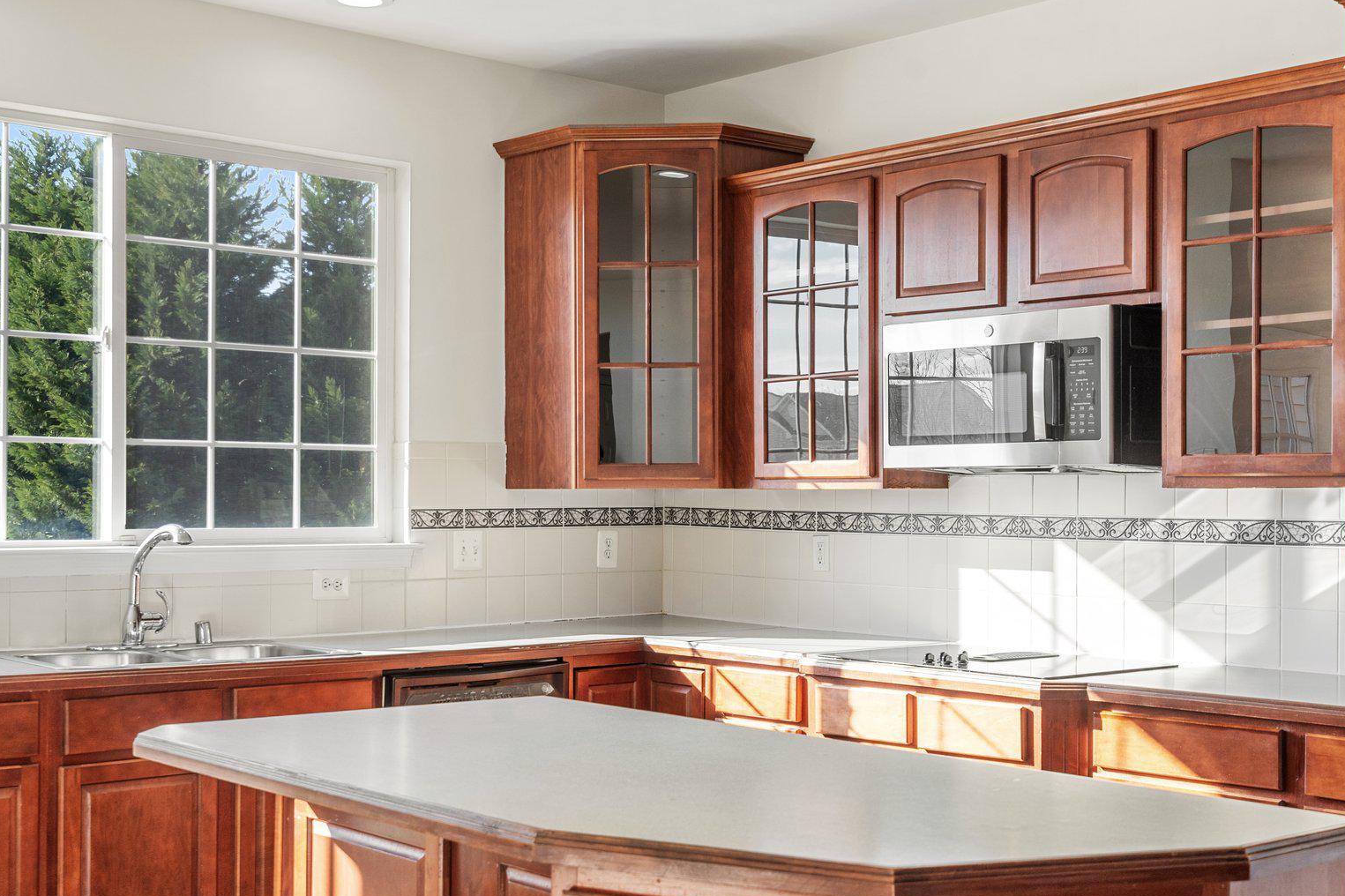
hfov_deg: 41.9
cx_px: 676
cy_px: 530
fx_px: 1755
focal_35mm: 47
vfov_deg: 28.6
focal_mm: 35
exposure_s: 1/60
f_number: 8
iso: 500
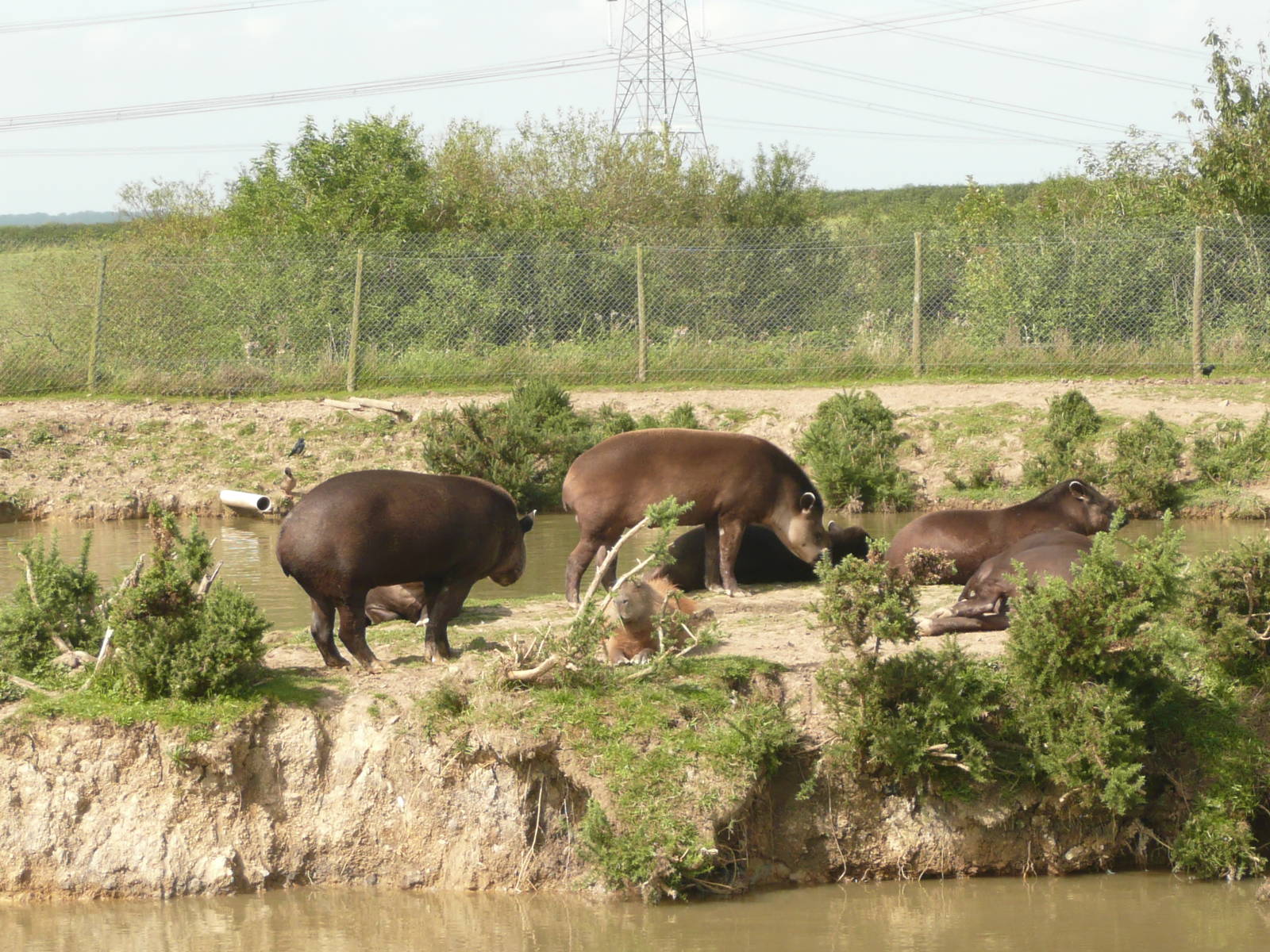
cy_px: 476
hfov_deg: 15.8
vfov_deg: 11.9
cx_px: 635
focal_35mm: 125
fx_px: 4586
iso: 100
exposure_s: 1/250
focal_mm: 13.7
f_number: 4.7
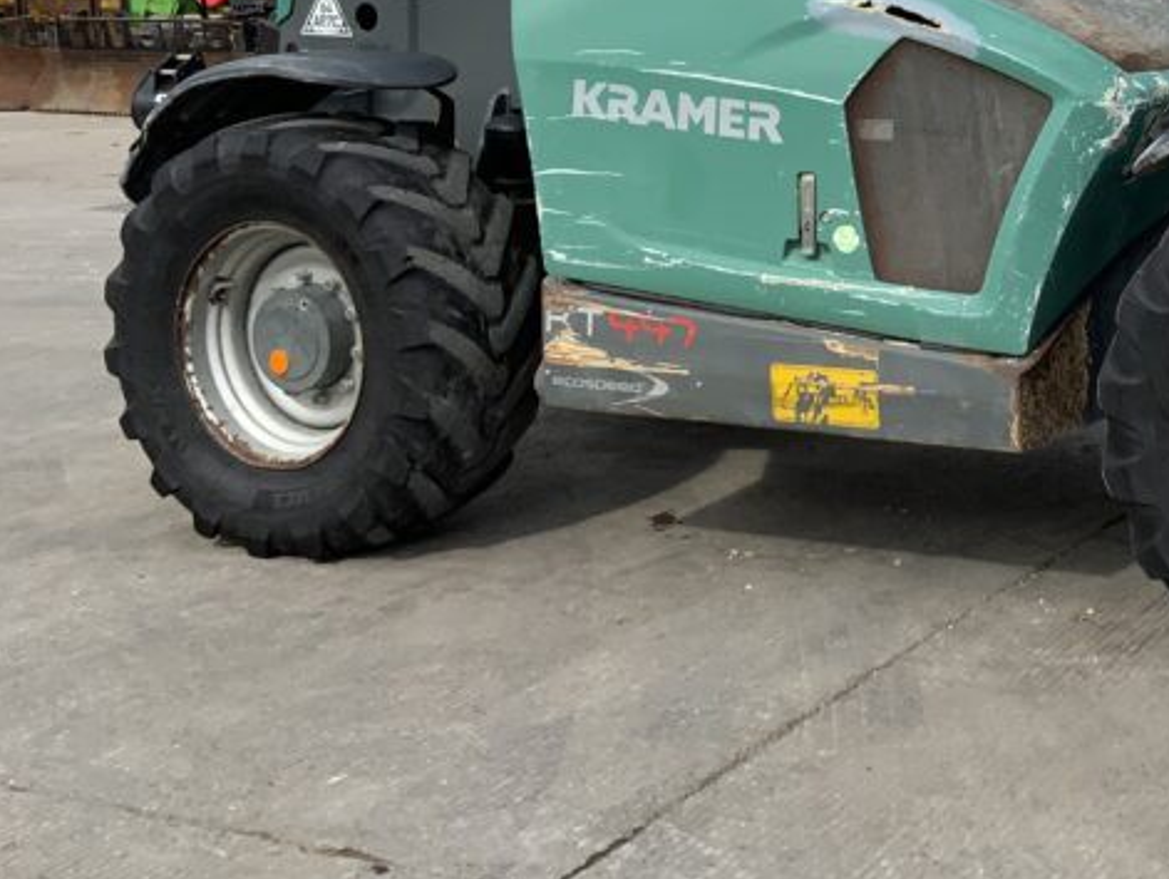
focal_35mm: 63
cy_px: 92
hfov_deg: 28.9
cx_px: 1142
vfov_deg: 22.8
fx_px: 2129
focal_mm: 3
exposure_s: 1/1730
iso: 16
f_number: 1.8
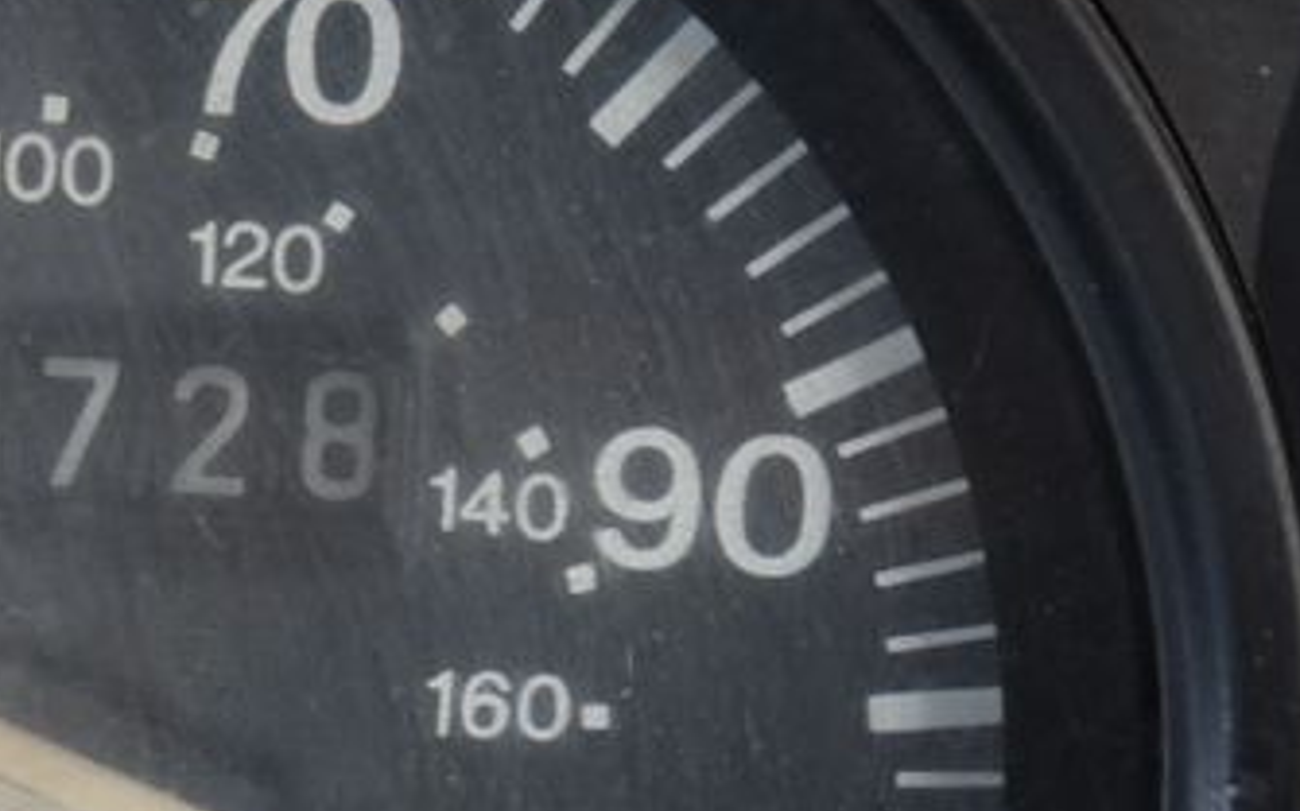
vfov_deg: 3.4
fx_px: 13456
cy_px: 772
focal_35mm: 380
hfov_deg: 5.5
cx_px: 93
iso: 2000
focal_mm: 130
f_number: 13
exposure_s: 1/40
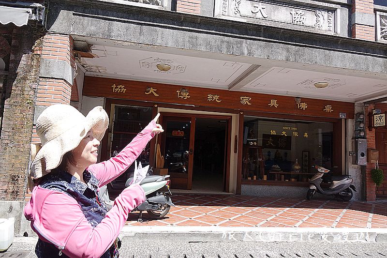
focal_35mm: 24
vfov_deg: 53.1
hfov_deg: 73.8
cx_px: 194
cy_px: 129
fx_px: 258
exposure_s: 1/320
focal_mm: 8.8
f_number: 4
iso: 100
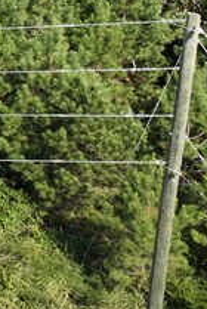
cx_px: -512
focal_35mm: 122
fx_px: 1049
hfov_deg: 8.4
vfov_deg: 15.5
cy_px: -149
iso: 100
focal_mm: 12.29
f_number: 2.8
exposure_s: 1/200
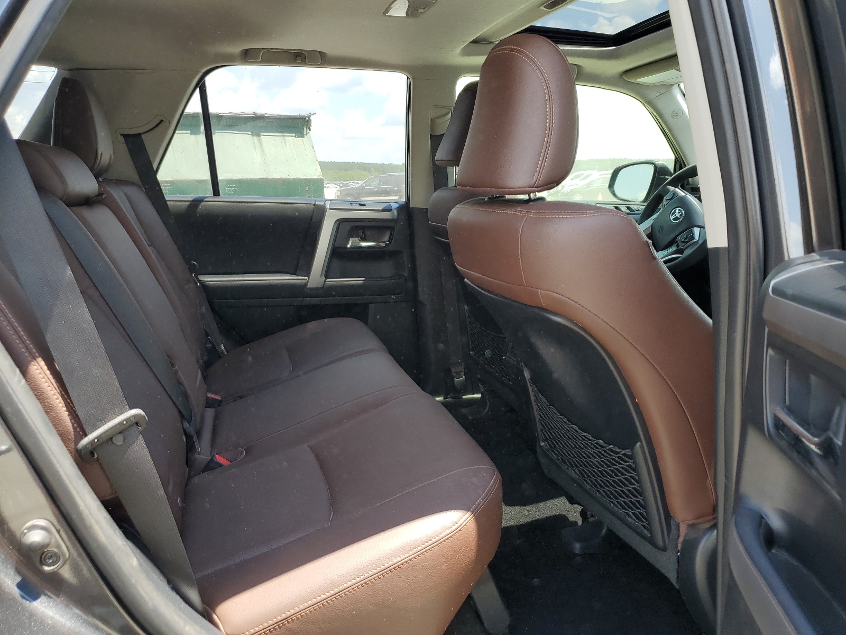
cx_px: 423
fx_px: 635
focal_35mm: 26
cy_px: 318
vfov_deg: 53.1
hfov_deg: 67.3
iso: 50
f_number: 1.5
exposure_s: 1/370
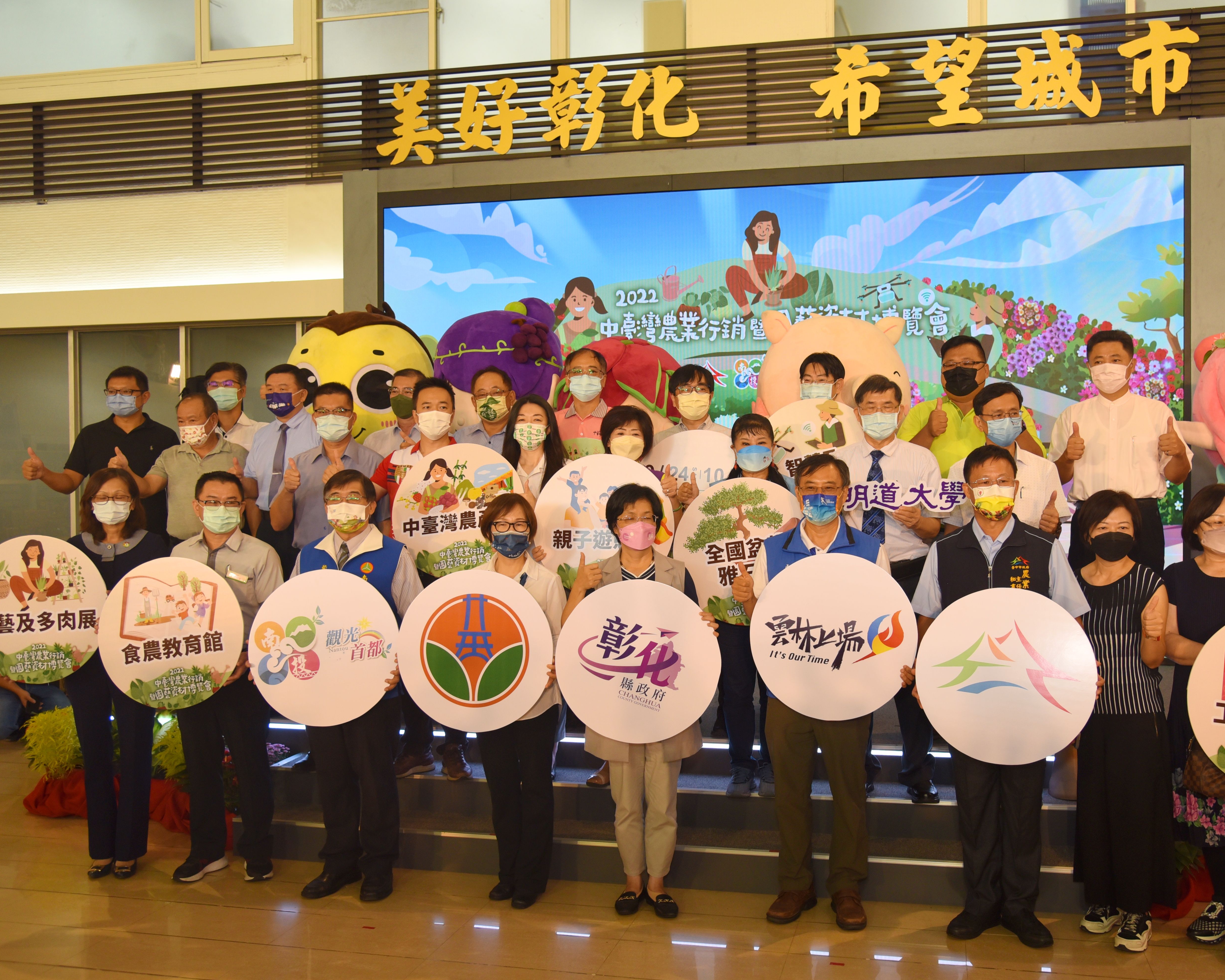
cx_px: 688
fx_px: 1160
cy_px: 493
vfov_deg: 45.8
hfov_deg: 55.5
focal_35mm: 32
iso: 500
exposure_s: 1/250
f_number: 4
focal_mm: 28
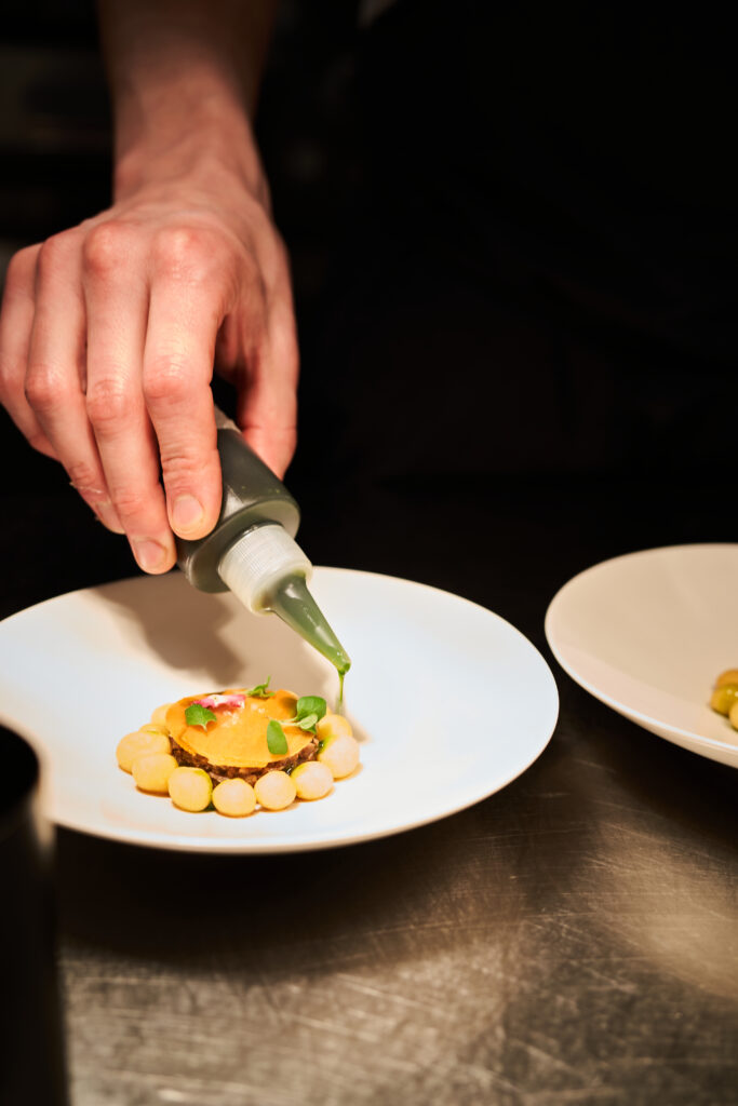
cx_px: 369
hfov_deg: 27.0
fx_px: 1537
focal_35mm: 50
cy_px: 553
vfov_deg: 39.6
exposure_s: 1/40
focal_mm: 50
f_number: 3.5
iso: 80
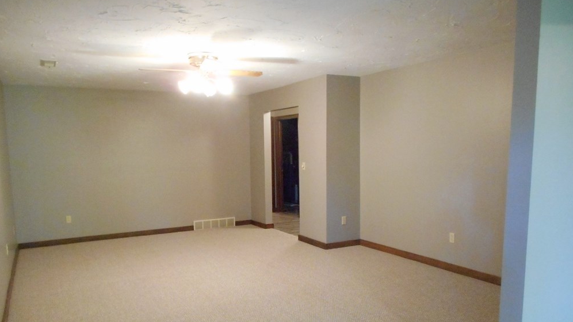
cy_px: 203
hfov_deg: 67.9
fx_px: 425
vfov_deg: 41.2
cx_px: 283
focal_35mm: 28
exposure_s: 1/8
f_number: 3.7
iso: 720
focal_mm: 4.5
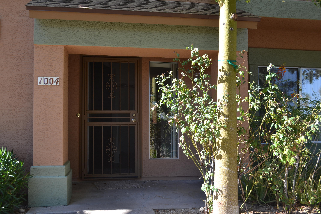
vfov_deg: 36.9
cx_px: 160
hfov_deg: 53.1
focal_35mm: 36
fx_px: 321
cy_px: 107
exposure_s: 1/125
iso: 160
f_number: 5.6
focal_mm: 24
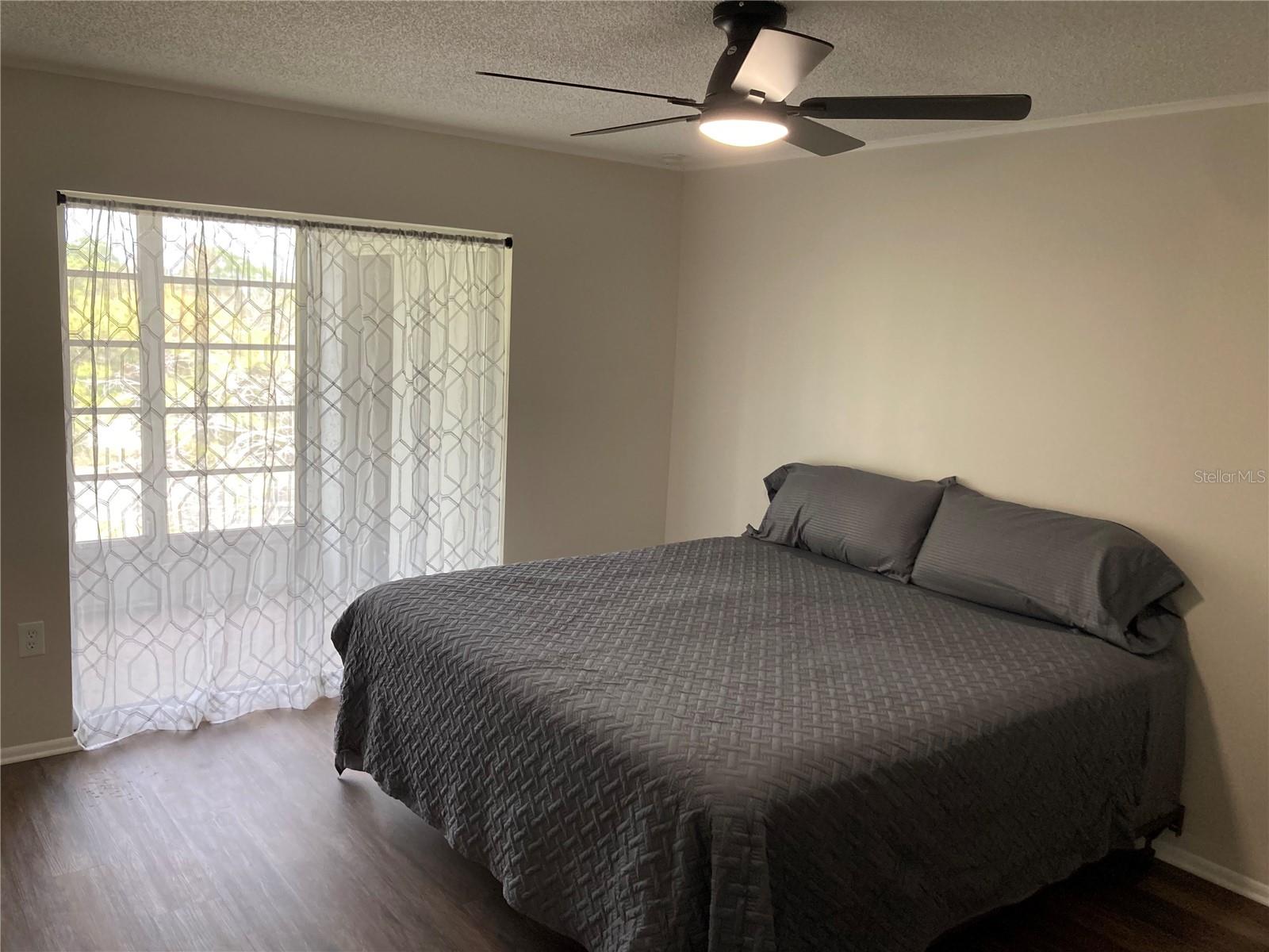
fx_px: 1026
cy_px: 476
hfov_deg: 63.4
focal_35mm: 28
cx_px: 634
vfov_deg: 49.7
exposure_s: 1/106
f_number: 1.8
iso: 80
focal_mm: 3.99
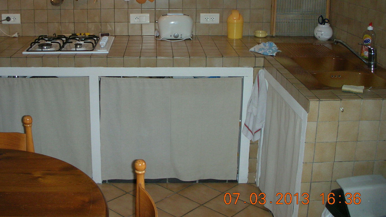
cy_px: 61
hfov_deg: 44.4
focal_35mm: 46
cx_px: 157
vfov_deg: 25.7
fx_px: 471
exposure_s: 1/60.1
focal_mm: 5.8
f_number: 3
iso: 119
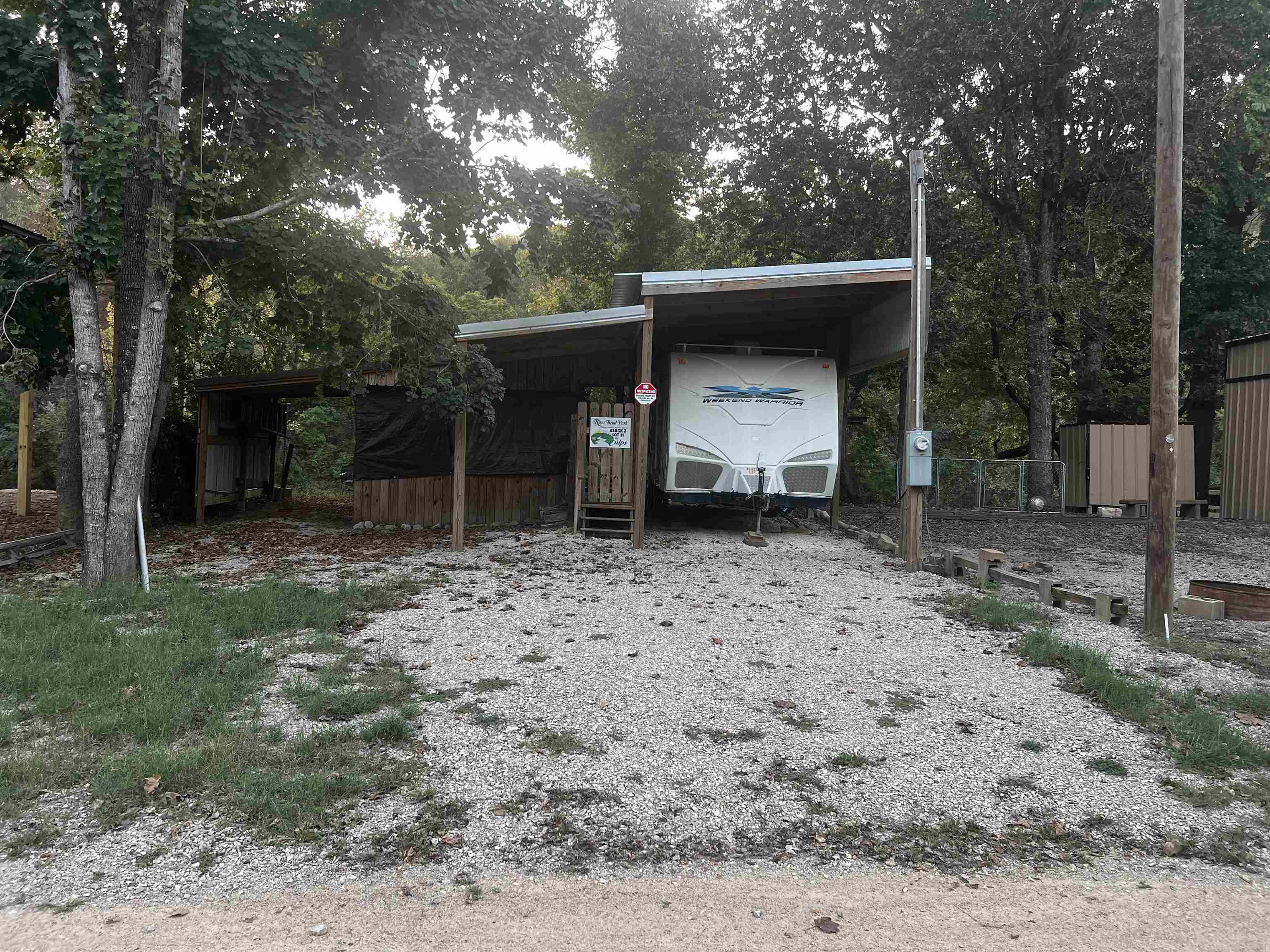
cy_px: 476
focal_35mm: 26
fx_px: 954
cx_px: 635
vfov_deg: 53.1
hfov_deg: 67.3
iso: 80
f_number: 1.5
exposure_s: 1/121
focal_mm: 5.7
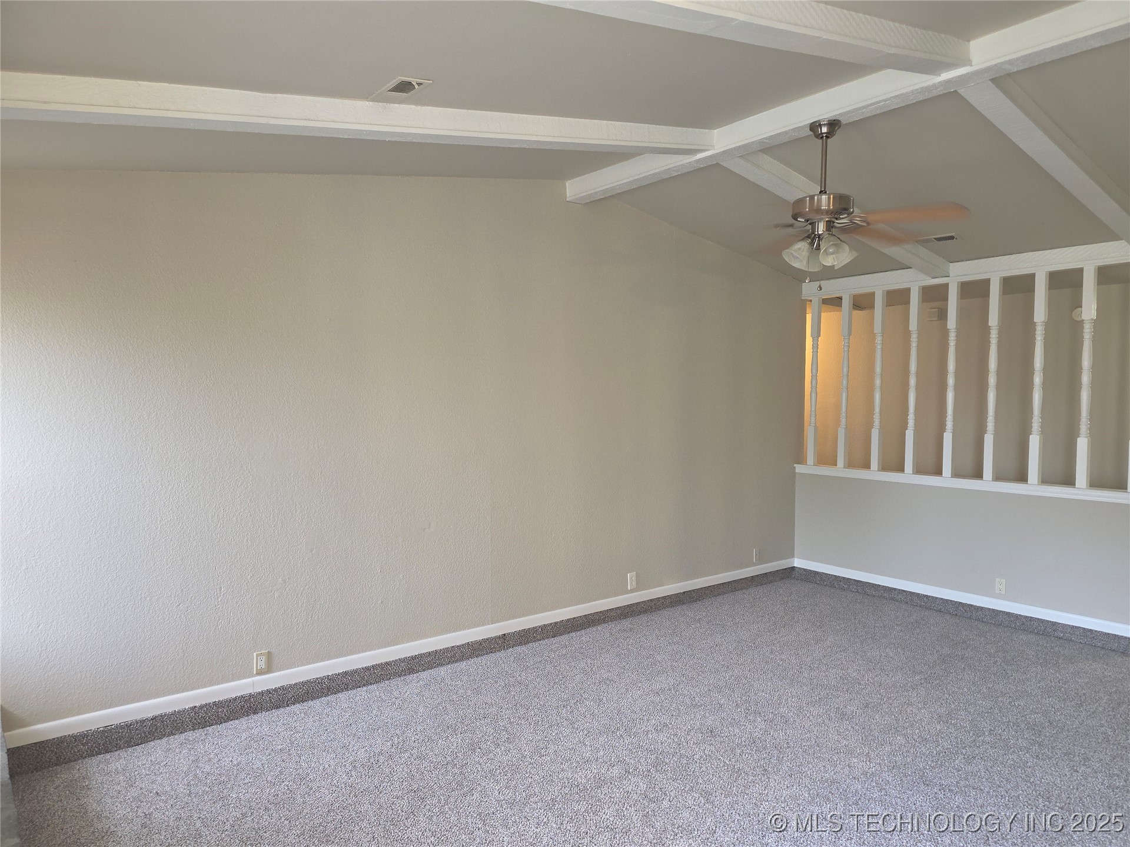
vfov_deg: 58.9
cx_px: 565
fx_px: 751
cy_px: 424
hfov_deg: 73.9
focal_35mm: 23
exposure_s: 1/24
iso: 125
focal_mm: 6.3
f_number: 1.7
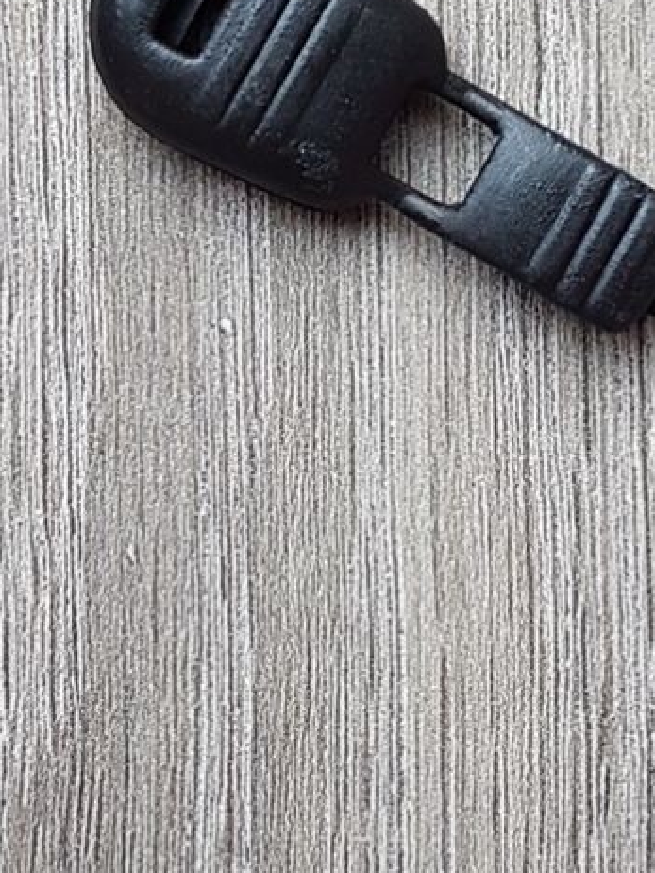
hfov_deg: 32.1
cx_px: 411
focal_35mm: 45
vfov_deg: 40.8
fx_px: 1134
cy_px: 214
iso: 80
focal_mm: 4.2
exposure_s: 1/50
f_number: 1.7
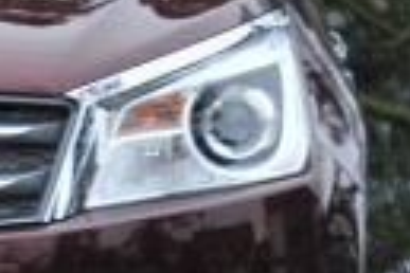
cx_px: -178
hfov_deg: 1.2
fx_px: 20305
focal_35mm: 1783
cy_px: -35
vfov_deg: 0.8
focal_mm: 170
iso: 320
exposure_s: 1/125
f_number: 5.6
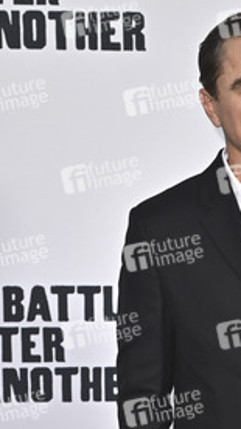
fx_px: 933
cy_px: 214
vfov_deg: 25.9
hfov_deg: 14.3
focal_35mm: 82
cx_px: 278
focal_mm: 48
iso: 800
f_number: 5
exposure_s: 1/320
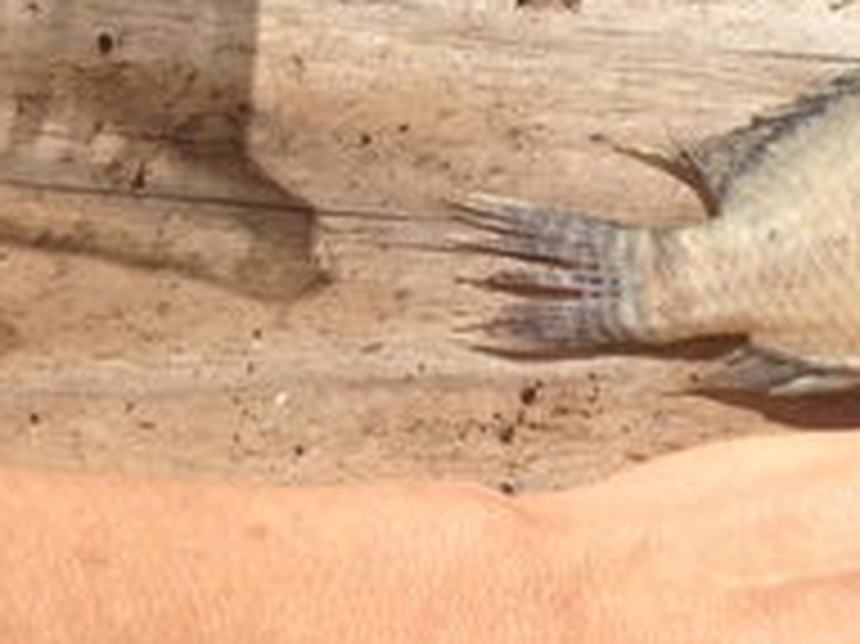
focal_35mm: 82
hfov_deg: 22.7
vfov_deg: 18.0
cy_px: 342
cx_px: 914
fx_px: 2036
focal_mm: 4.28
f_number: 2.4
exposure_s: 1/968
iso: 50
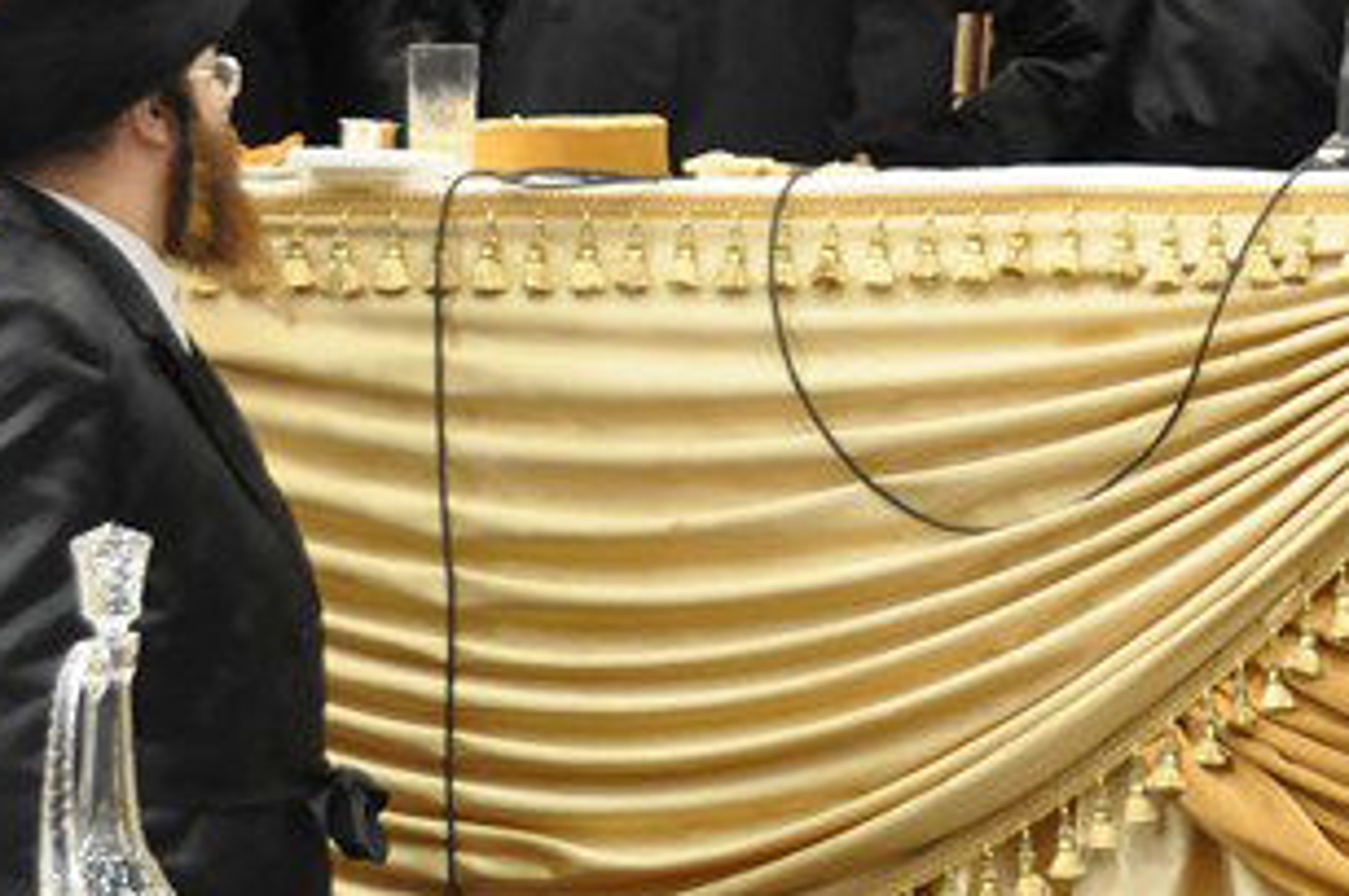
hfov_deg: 10.4
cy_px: -202
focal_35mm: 195
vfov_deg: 7.0
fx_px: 7299
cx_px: 1501
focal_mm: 40
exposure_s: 1/40
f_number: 5
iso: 2000
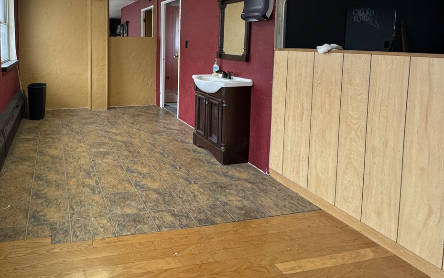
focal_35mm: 23
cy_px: 61
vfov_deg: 50.2
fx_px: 278
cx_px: 105
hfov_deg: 71.2
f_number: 2.2
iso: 250
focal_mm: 2.22
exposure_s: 1/60
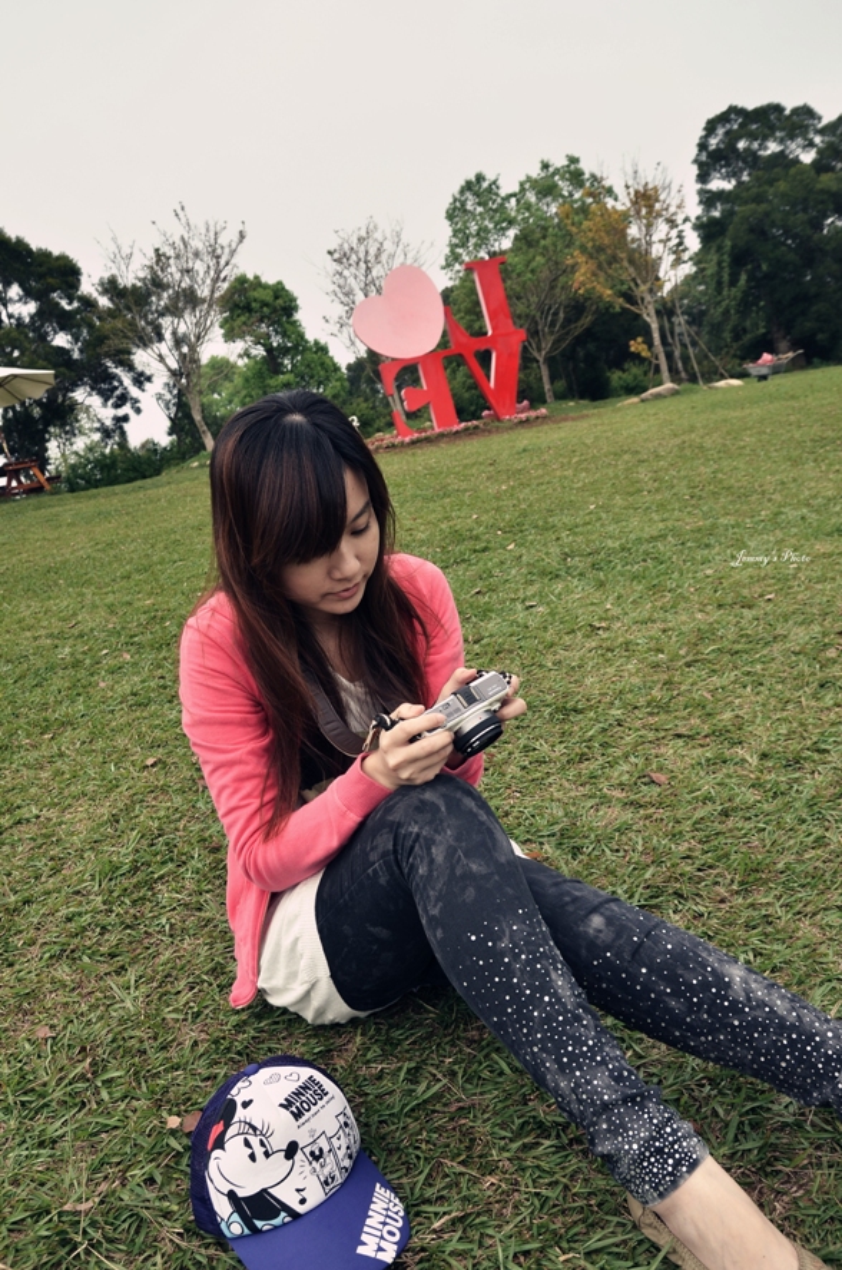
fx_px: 951
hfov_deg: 47.8
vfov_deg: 67.5
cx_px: 421
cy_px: 635
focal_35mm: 27
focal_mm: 18
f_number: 5.6
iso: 100
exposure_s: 1/125
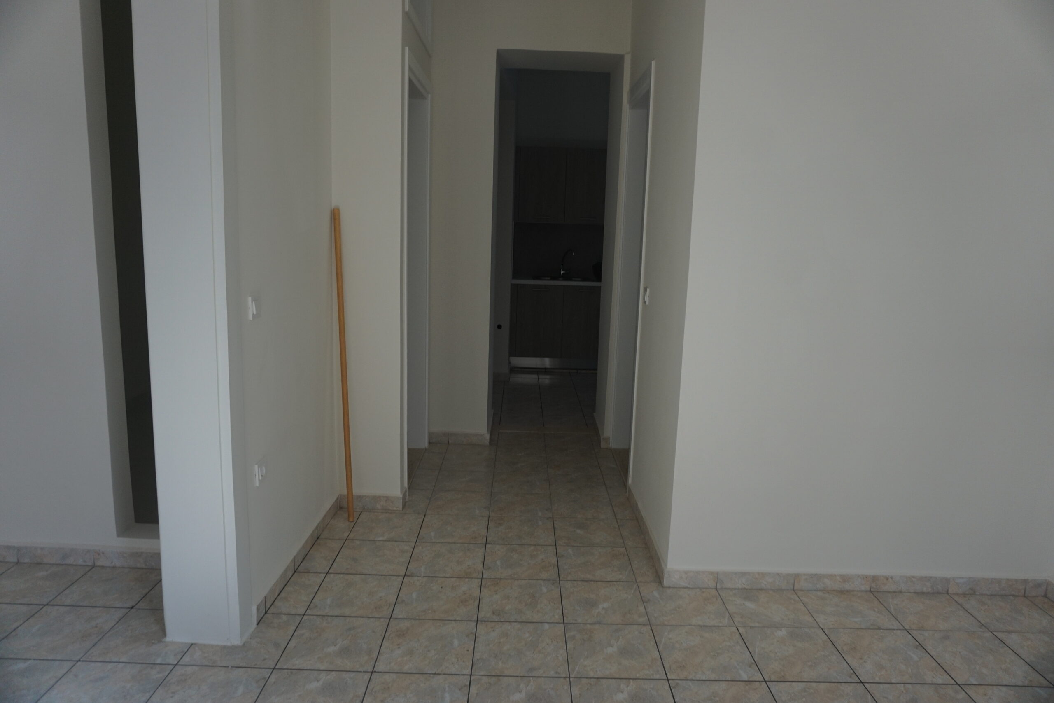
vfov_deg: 53.1
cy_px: 352
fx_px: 703
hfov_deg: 73.7
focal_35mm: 24
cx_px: 527
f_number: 4
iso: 320
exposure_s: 1/160
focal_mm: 16
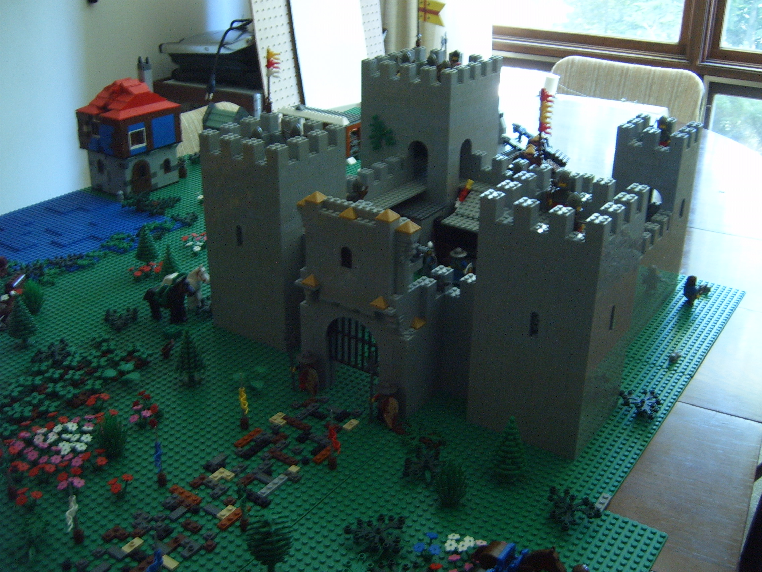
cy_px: 286
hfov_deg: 50.1
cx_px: 381
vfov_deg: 38.7
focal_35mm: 37
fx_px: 814
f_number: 2.9
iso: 141
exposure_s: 1/4
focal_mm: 6.2
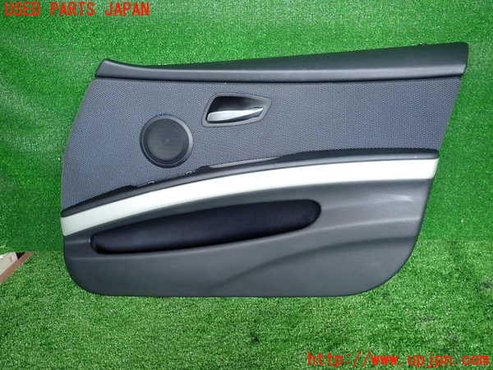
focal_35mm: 25
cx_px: 246
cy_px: 185
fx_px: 356
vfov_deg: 54.9
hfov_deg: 69.4
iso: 200
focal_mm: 4.5
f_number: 2
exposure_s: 1/60
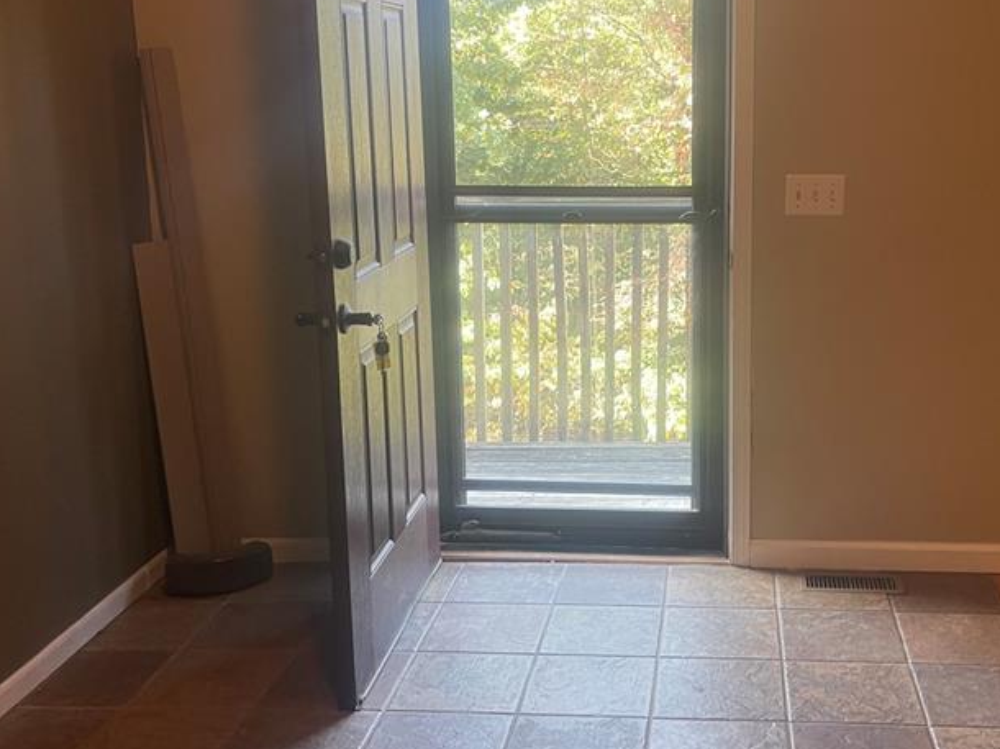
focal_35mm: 42
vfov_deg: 34.3
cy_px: 341
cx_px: 613
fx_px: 1213
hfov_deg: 44.5
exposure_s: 1/60
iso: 125
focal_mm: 5.1
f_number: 1.6
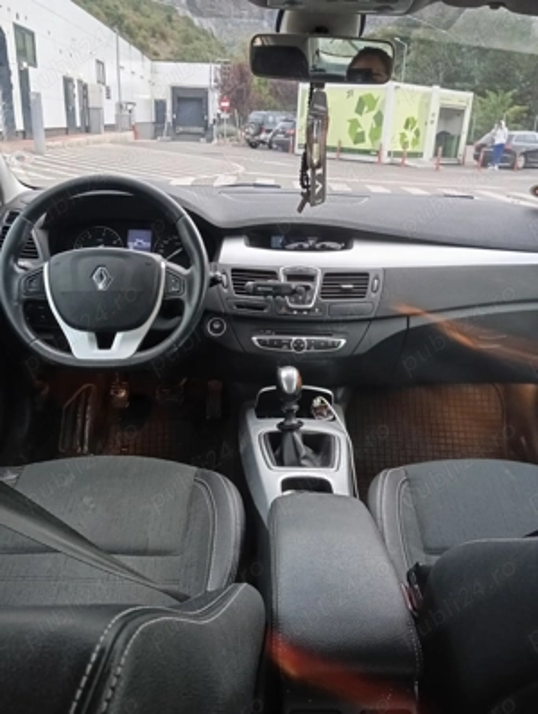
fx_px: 578
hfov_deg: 49.9
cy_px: 357
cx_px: 269
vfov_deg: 63.4
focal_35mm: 28
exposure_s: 1/33.3
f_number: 1.8
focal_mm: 4.22
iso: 739
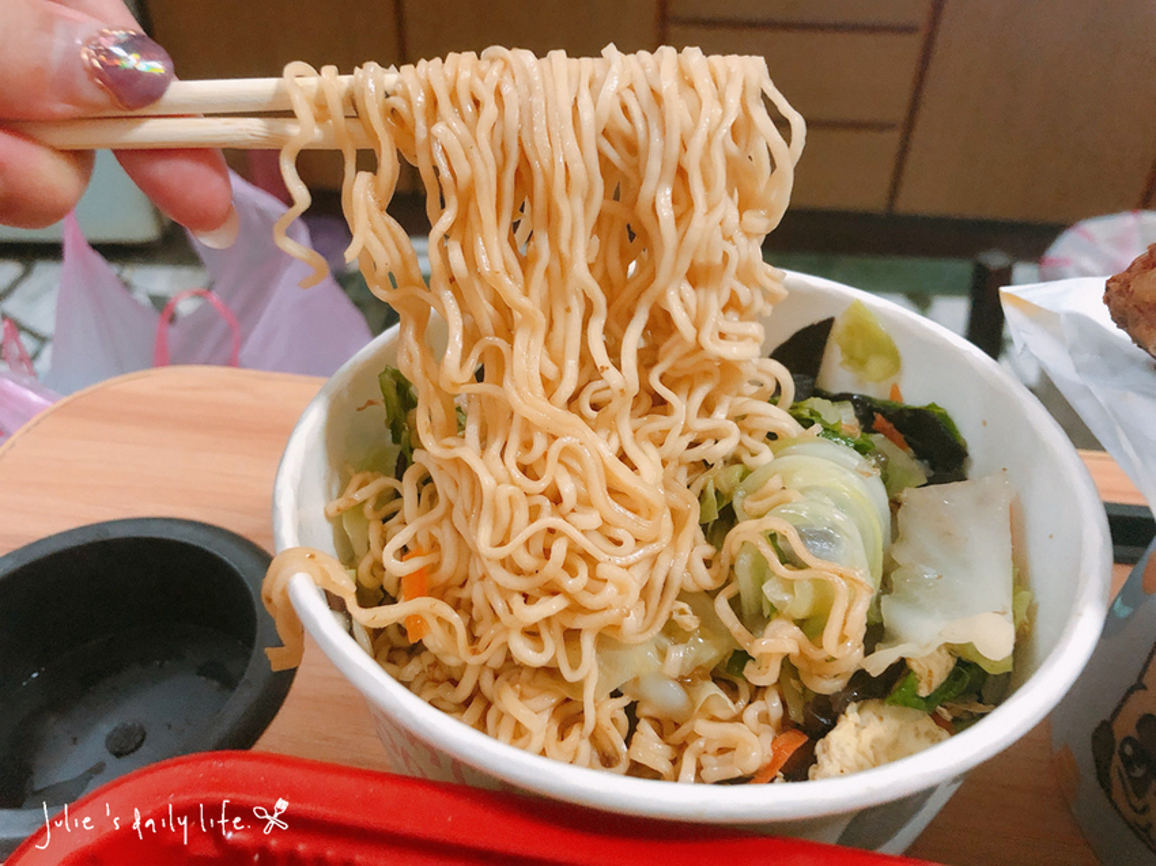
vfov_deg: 49.7
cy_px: 433
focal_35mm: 28
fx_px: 935
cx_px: 578
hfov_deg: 63.5
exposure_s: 1/9
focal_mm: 4
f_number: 1.8
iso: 100
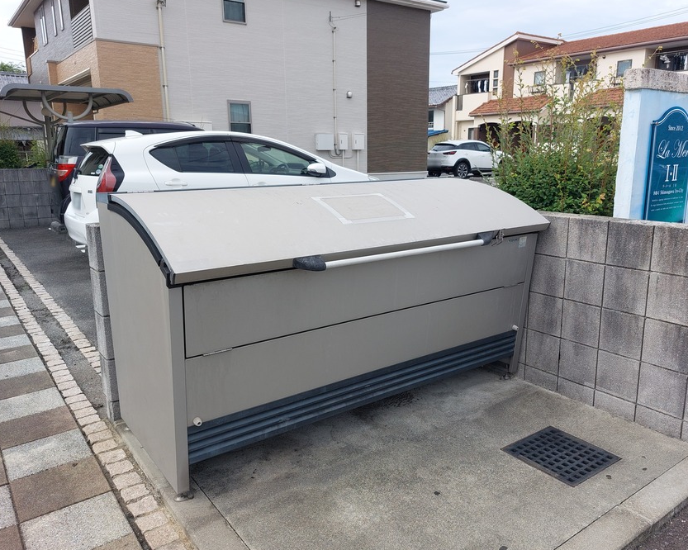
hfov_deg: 64.1
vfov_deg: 53.2
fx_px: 550
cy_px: 286
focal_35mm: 27
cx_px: 358
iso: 25
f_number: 1.8
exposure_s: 1/518
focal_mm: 5.23
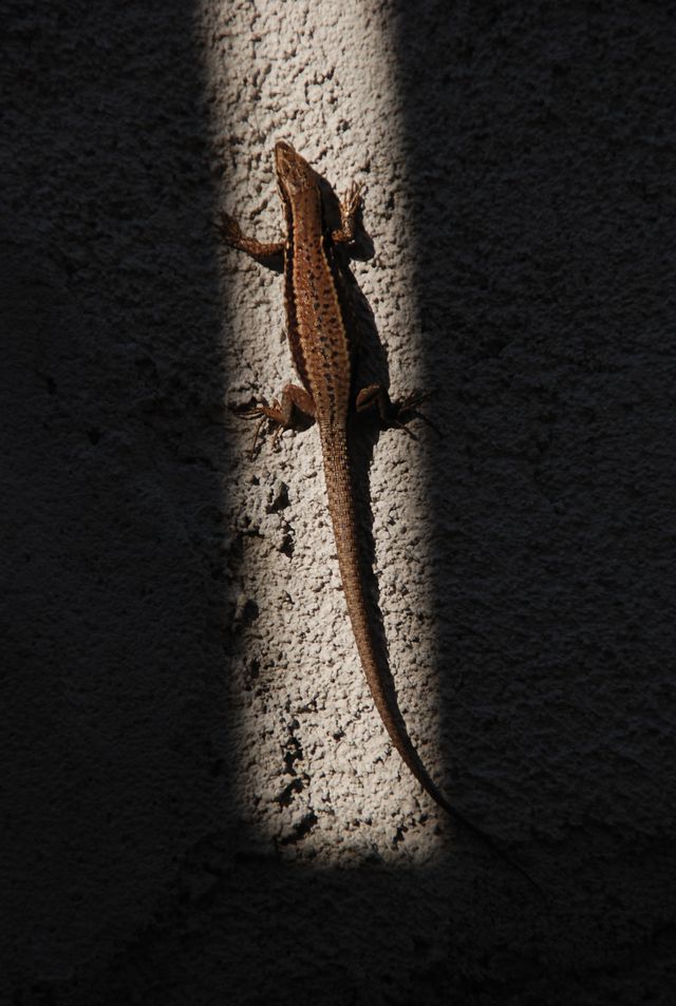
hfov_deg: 4.6
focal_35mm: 300
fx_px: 8407
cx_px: 338
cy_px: 503
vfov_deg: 6.9
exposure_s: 1/1000
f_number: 6.3
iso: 200
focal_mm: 200
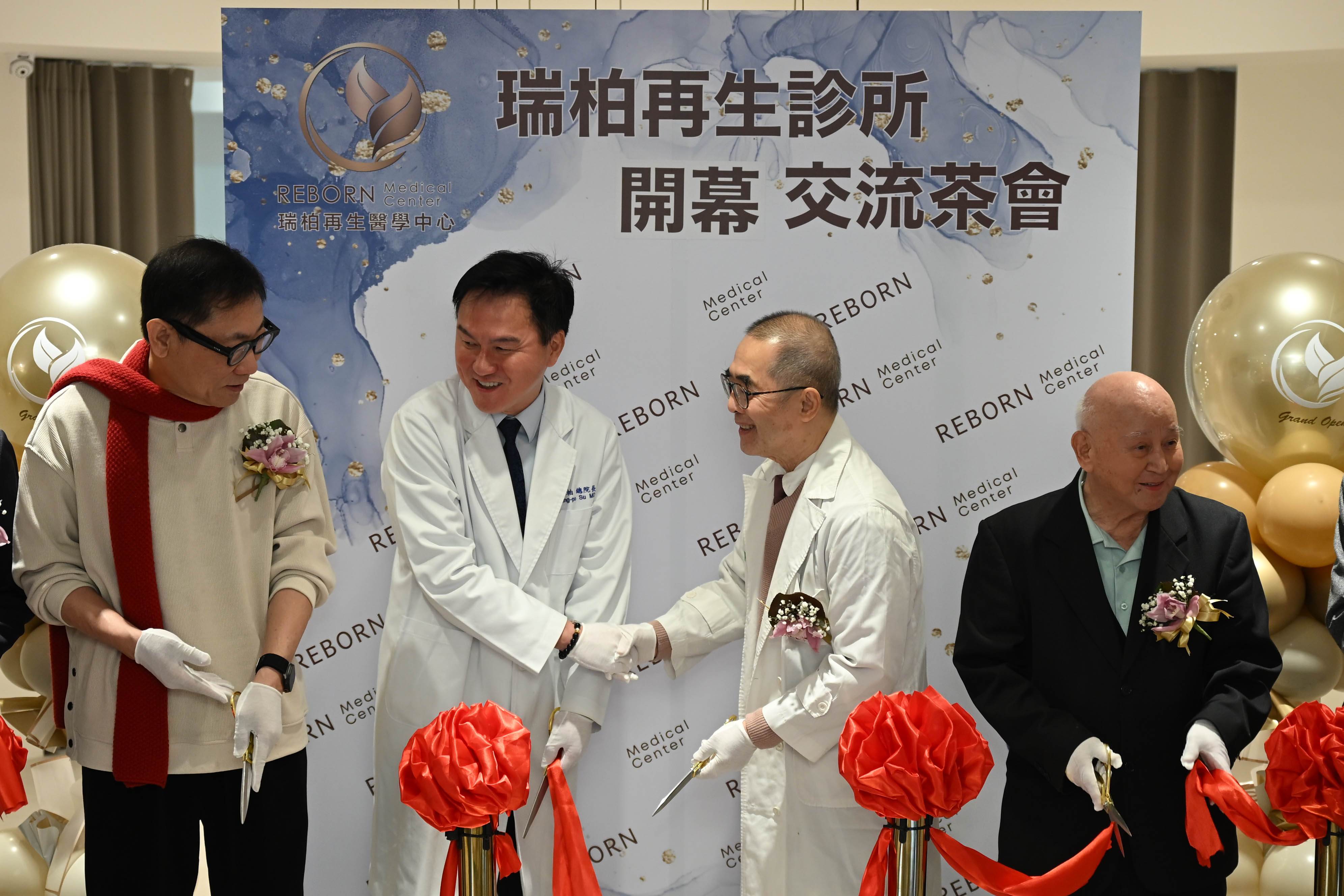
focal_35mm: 66
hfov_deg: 30.5
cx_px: 672
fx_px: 2464
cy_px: 448
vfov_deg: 20.6
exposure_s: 1/200
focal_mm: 44
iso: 800
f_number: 2.8
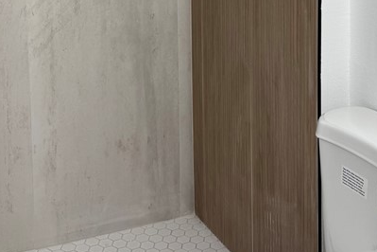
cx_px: 193
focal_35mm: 64
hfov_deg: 31.4
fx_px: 670
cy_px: -24
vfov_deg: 20.3
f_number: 1.78
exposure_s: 1/120
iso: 64
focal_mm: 6.76
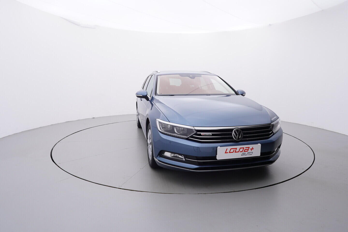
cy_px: 116
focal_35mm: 22
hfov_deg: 77.3
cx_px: 174
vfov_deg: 56.2
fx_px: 218
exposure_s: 1/80
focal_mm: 15
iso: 200
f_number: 5
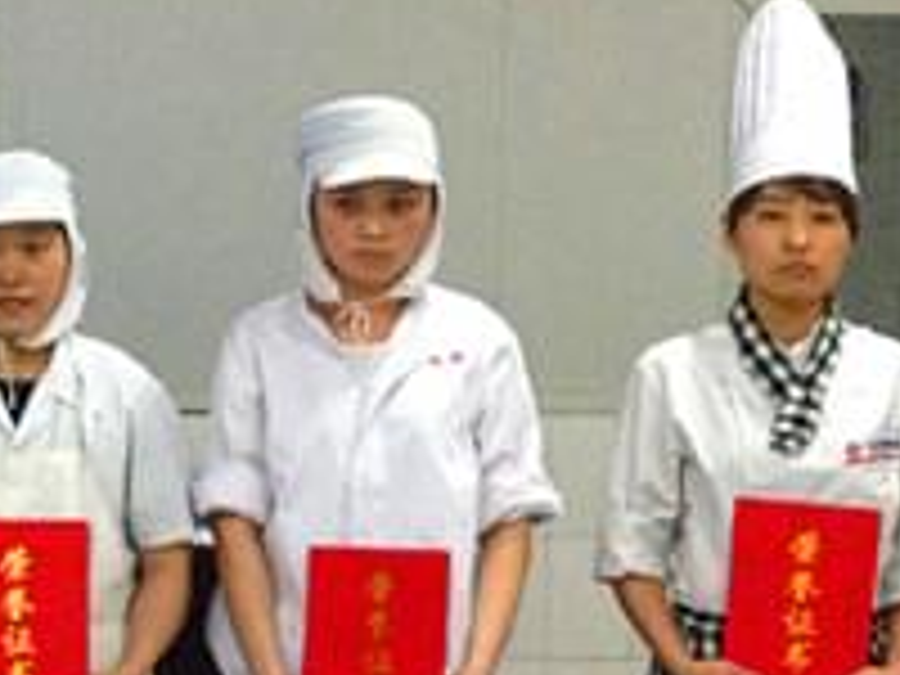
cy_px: 378
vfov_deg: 14.9
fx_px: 2574
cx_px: 212
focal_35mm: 99
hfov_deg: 19.7
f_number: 2.4
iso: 400
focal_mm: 4.12
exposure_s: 1/15
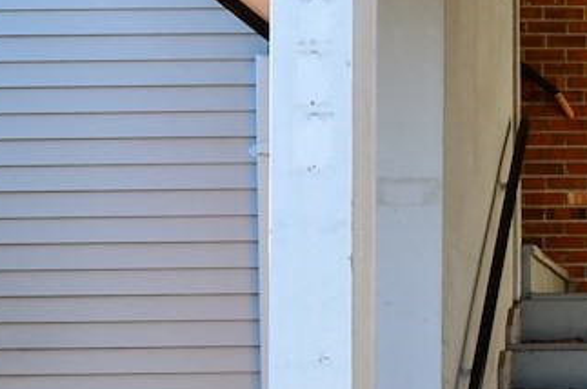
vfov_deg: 13.4
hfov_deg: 19.0
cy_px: 311
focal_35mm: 101
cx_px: 729
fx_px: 1643
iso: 100
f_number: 8
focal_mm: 17
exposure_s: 1/60
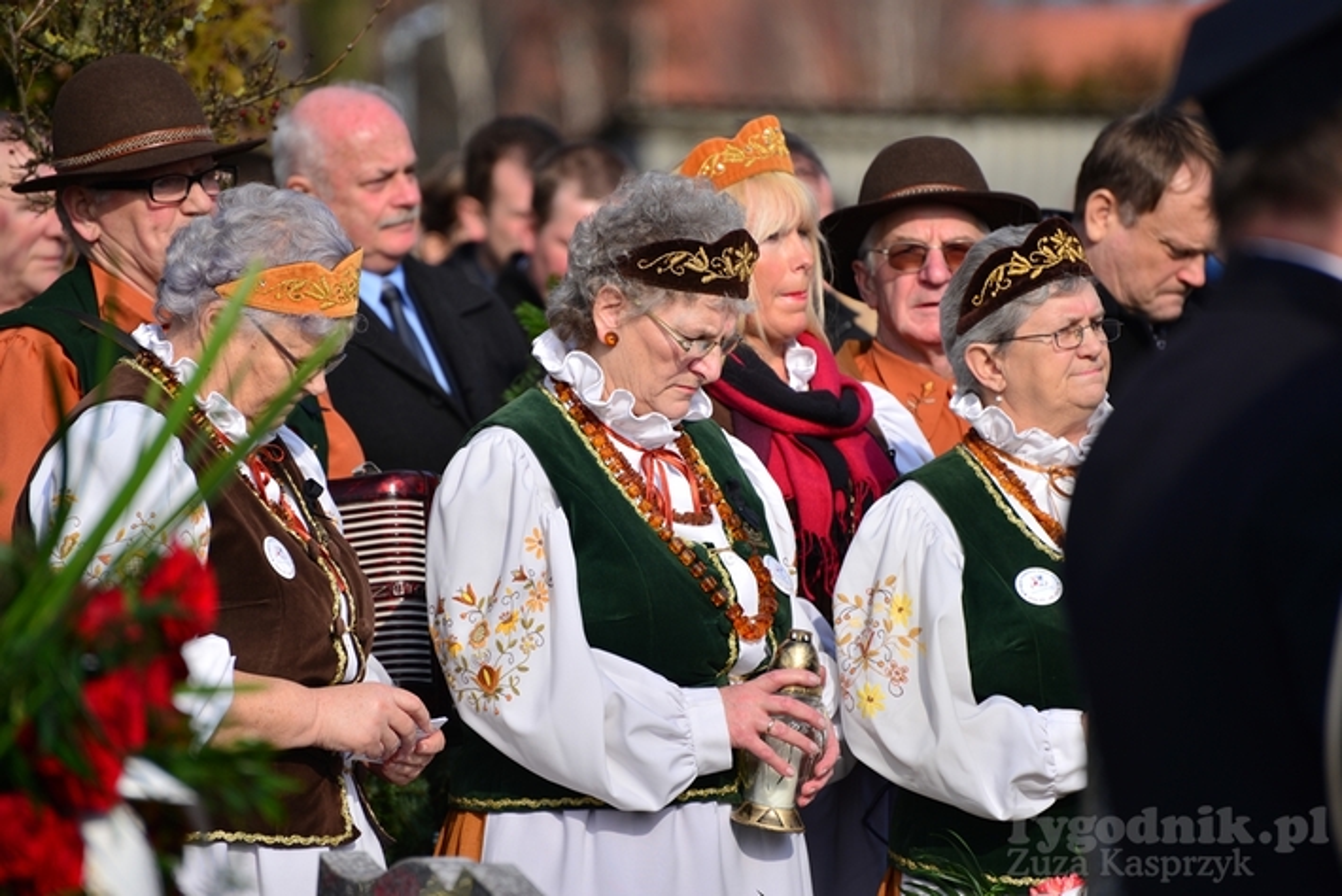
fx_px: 11187
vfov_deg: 4.6
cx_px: 671
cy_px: 448
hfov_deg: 6.9
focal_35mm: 300
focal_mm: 300
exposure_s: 1/800
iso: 100
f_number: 5.6
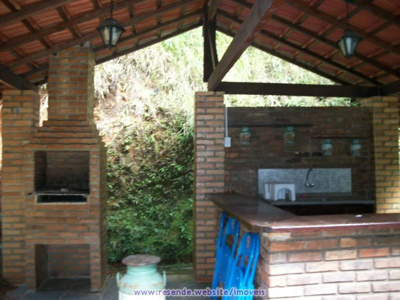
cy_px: 150
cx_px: 200
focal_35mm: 32
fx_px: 370
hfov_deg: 56.8
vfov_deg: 44.2
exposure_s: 1/60
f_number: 2.9
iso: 160
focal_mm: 5.7
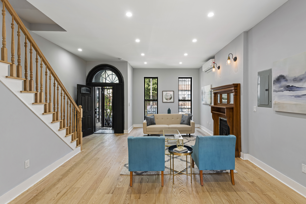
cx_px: 153
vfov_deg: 70.4
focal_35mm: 17
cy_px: 102
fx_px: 144
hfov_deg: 93.3
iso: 200
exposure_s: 1/4
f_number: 8
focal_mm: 17
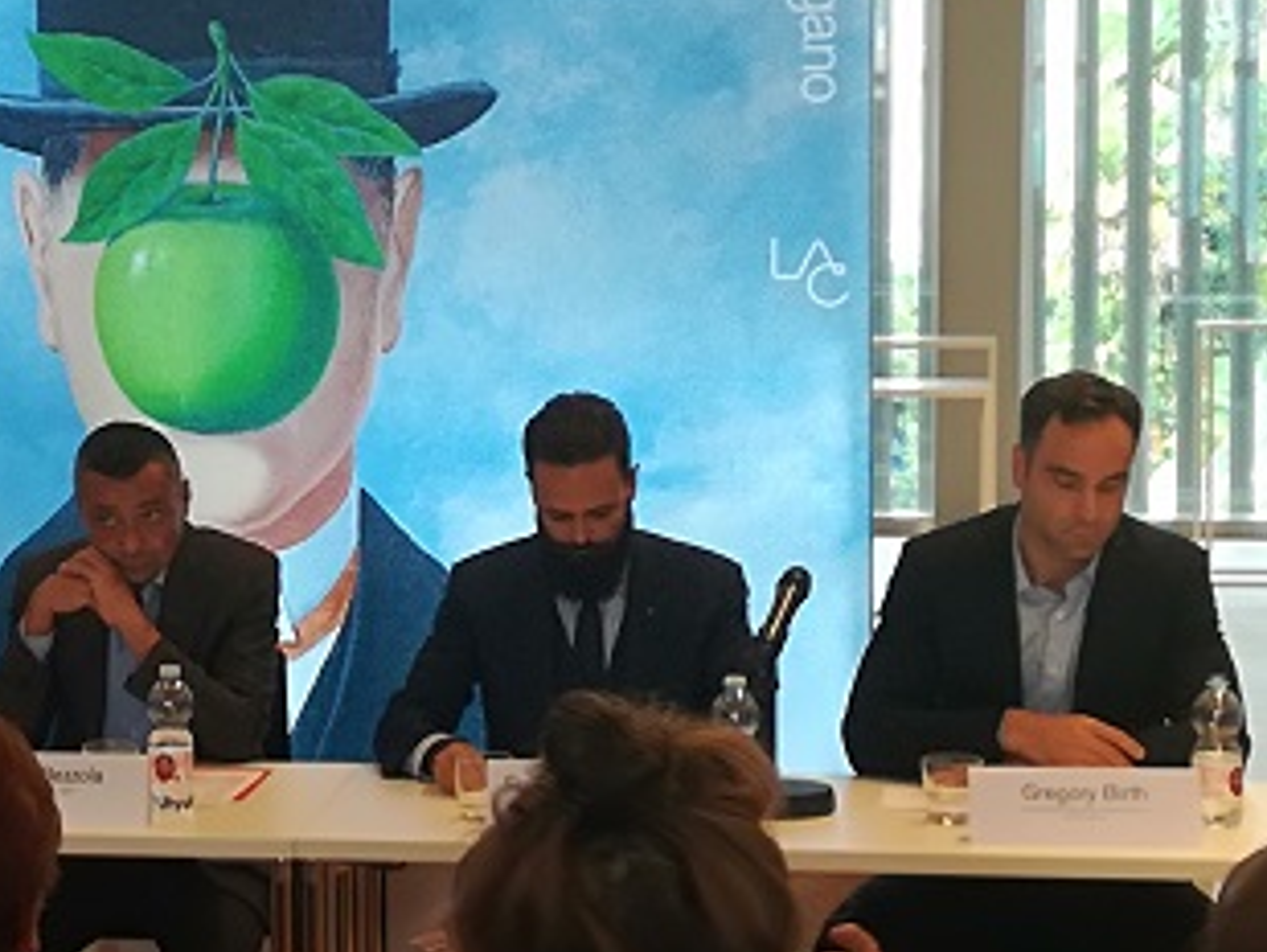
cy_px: 410
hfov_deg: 19.4
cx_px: 53
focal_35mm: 99
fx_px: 3625
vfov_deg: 14.9
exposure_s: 1/33.3
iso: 64
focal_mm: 3.79
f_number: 2
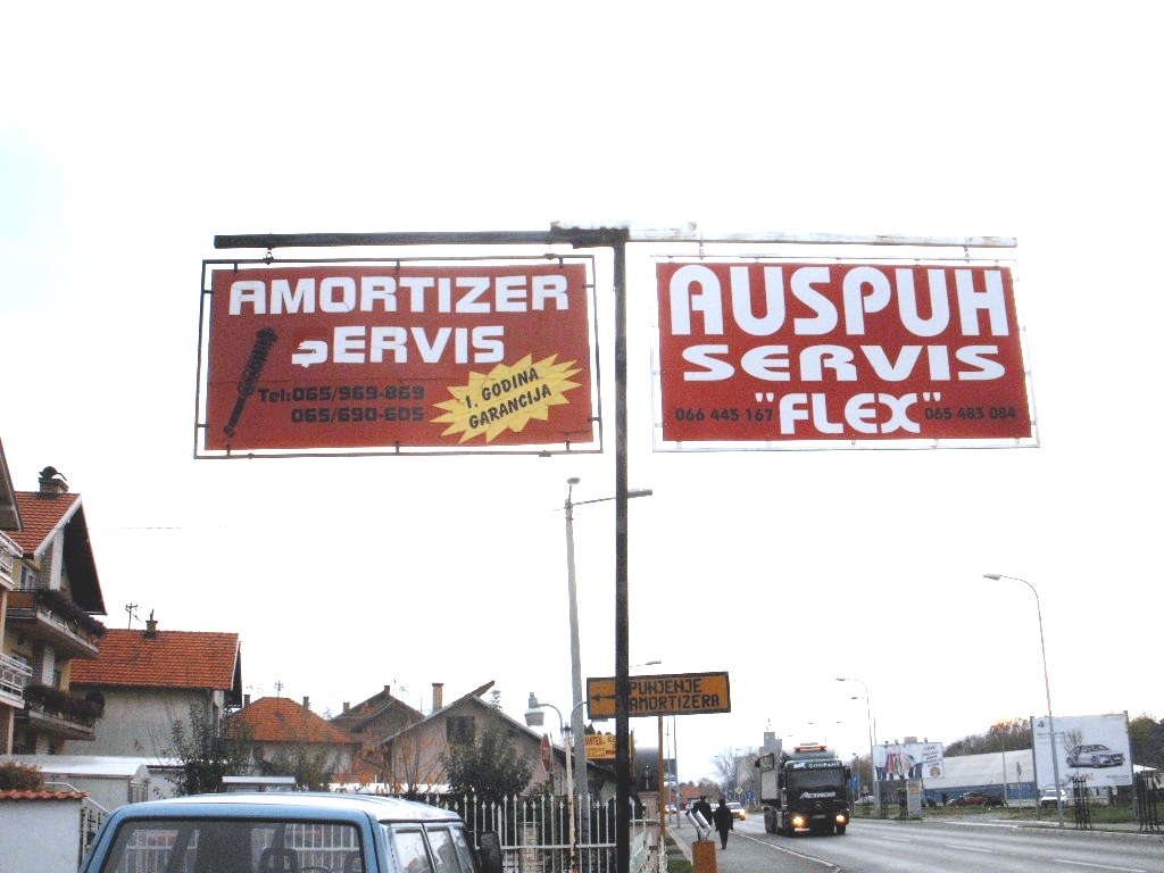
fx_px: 1278
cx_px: 582
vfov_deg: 37.7
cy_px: 436
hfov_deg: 49.0
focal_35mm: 38
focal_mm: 6.3
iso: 100
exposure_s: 1/250
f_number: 6.6
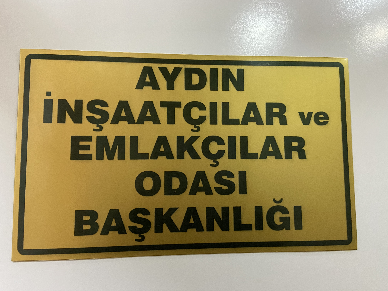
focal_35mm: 26
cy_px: 146
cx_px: 194
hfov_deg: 67.3
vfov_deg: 53.1
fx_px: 291
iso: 400
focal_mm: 4.25
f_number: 1.8
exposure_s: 1/60
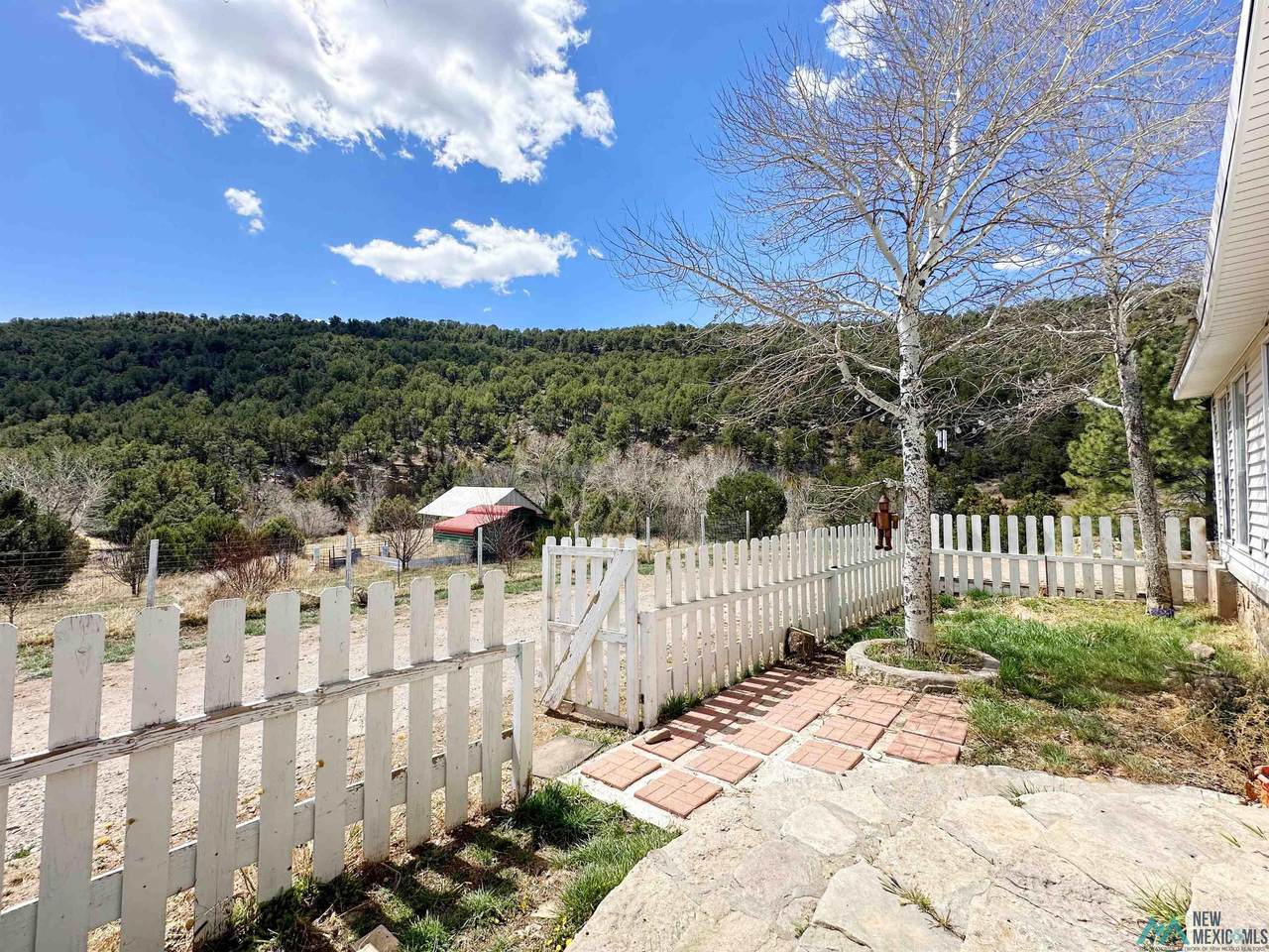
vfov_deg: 85.7
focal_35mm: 14
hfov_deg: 102.1
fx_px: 513
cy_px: 476
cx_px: 634
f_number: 2.2
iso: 50
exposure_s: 1/1125
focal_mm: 2.22
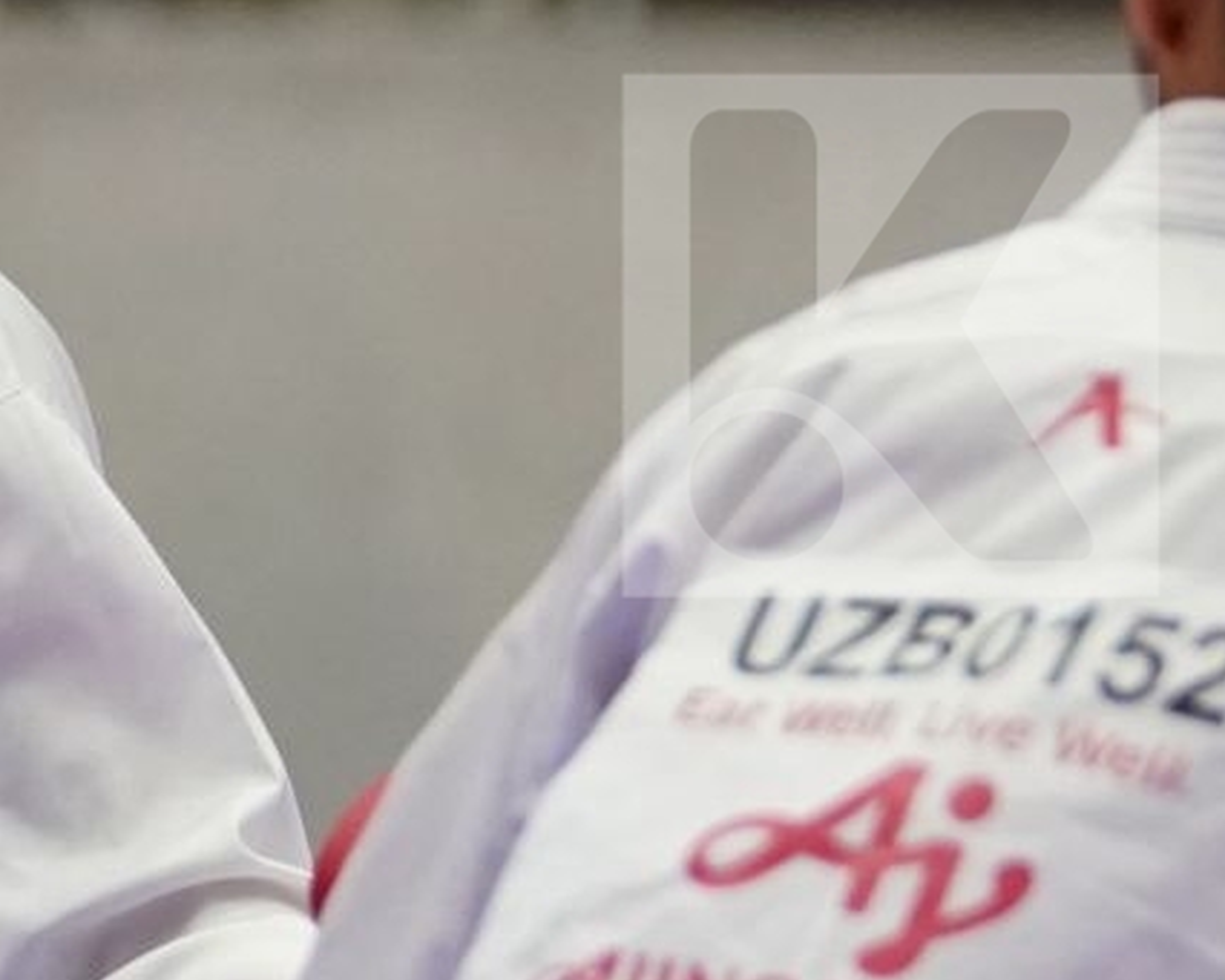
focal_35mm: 928
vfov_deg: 1.7
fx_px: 33653
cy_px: 336
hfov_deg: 2.1
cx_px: -83
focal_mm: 156
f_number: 2.8
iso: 3200
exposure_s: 1/1000
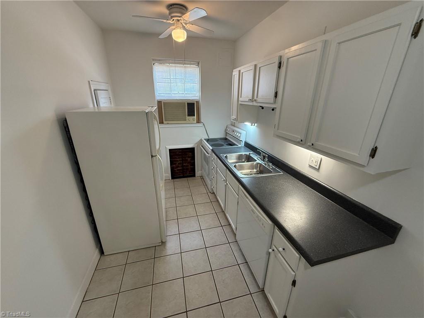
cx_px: 212
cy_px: 159
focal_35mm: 14
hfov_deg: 102.1
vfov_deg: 85.7
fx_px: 171
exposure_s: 1/120
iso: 250
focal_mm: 2.22
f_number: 2.2
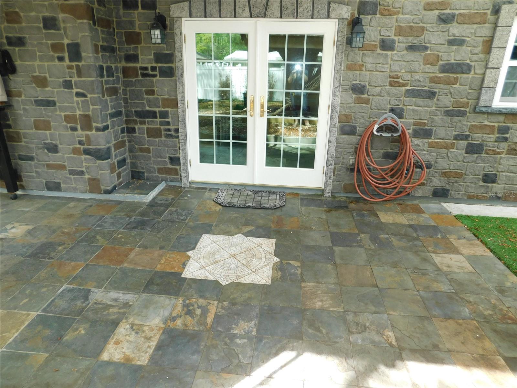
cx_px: 258
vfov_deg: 58.9
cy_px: 194
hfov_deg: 73.9
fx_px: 344
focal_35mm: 23
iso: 125
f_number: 3
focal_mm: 4
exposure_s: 1/100
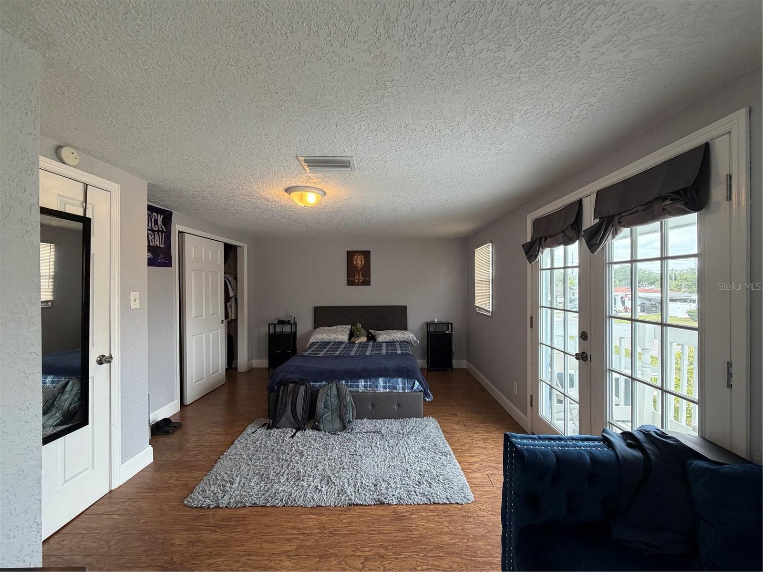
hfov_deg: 102.1
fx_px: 309
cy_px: 286
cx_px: 382
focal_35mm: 14
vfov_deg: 85.7
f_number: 2.2
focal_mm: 2.22
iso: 160
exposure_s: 1/120
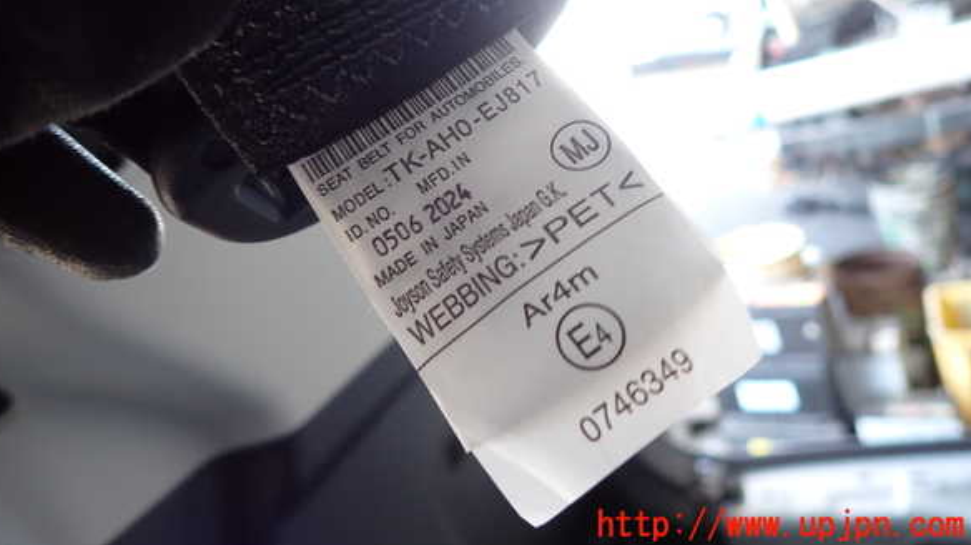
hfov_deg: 67.9
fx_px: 721
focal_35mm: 28
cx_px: 474
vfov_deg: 40.8
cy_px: 173
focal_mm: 4.5
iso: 200
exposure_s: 1/60
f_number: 2
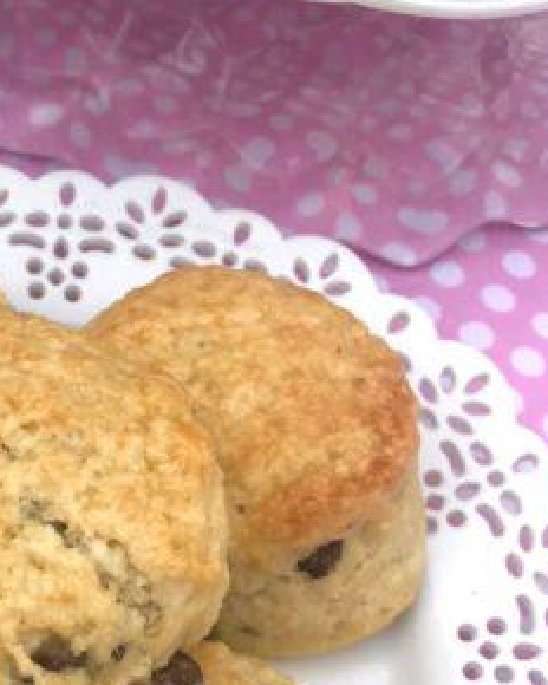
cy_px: 581
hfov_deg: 22.3
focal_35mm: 66
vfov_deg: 27.9
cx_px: 11
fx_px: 1338
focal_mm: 3.99
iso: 20
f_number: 1.8
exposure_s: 1/493
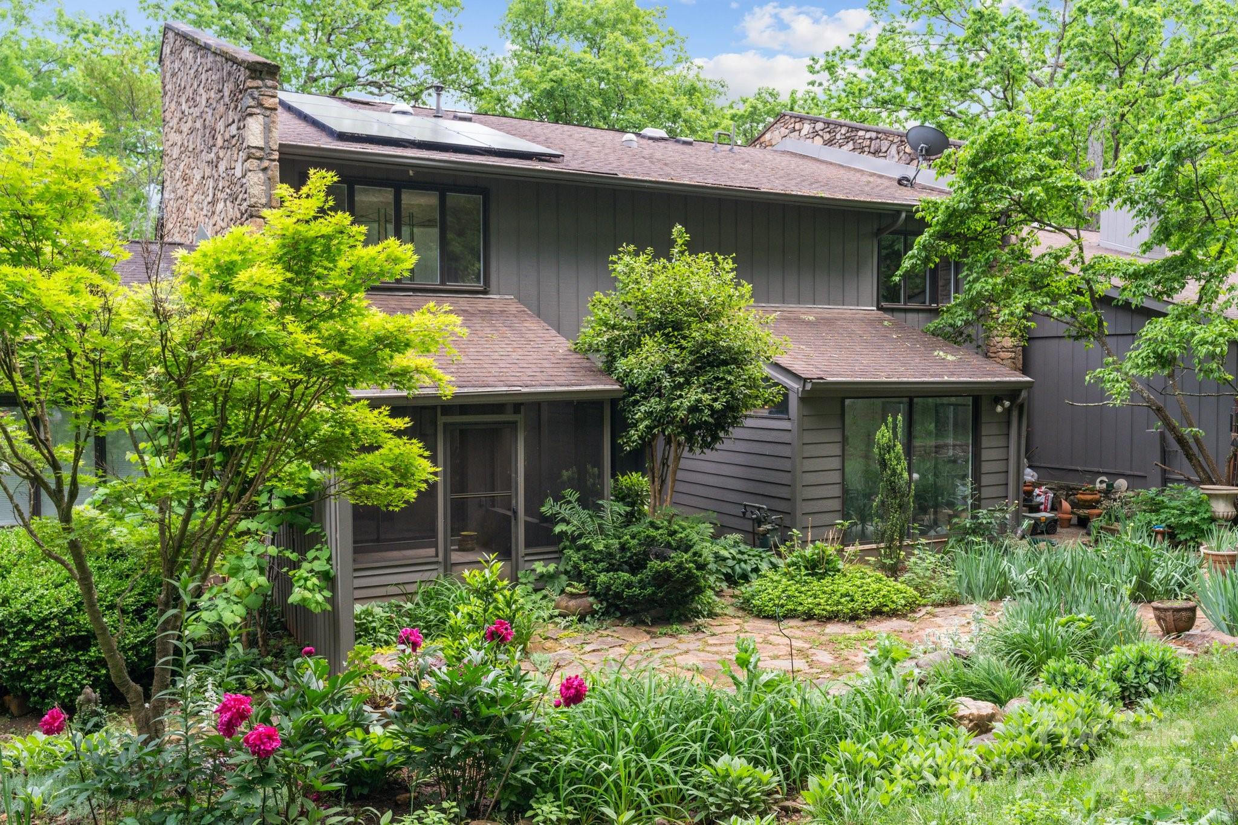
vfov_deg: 44.3
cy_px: 412
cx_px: 619
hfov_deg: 62.8
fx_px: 1014
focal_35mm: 30
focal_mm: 29.5
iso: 800
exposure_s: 1/60
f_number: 8
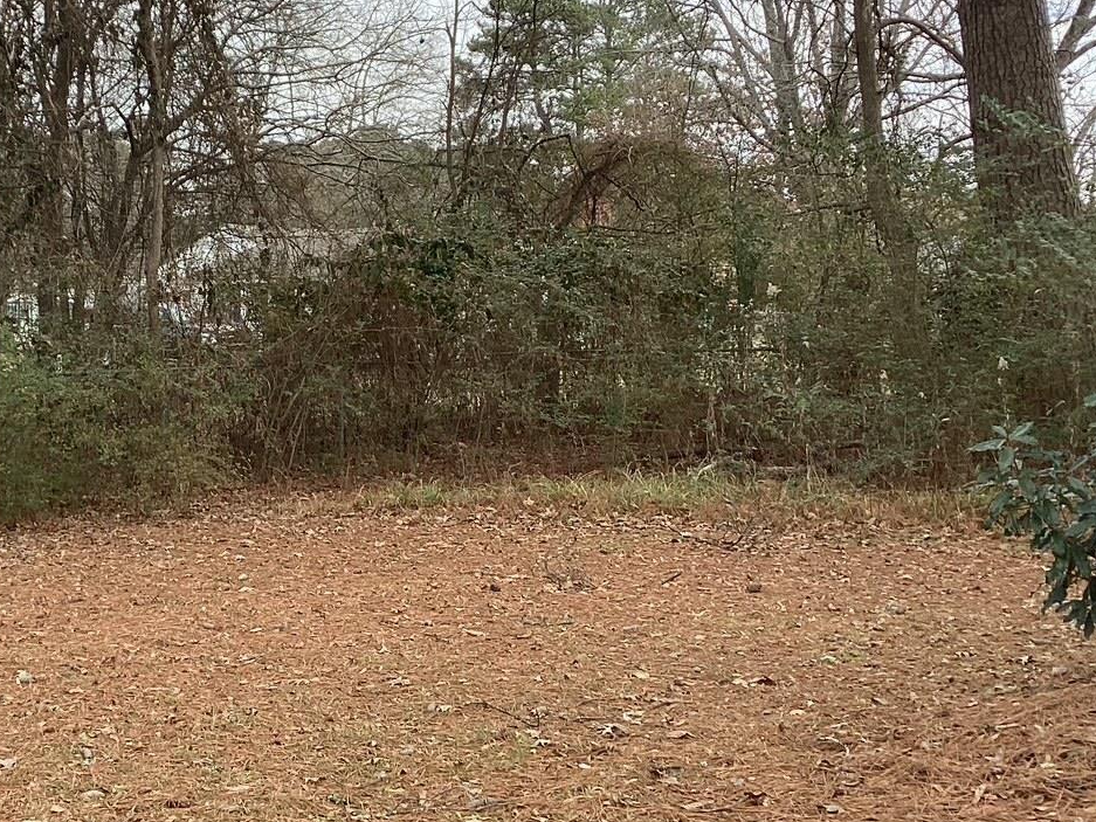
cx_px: 212
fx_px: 1710
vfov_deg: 26.9
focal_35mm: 54
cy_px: 299
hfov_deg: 34.4
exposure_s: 1/252
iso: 25
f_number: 2.4
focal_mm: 3.3
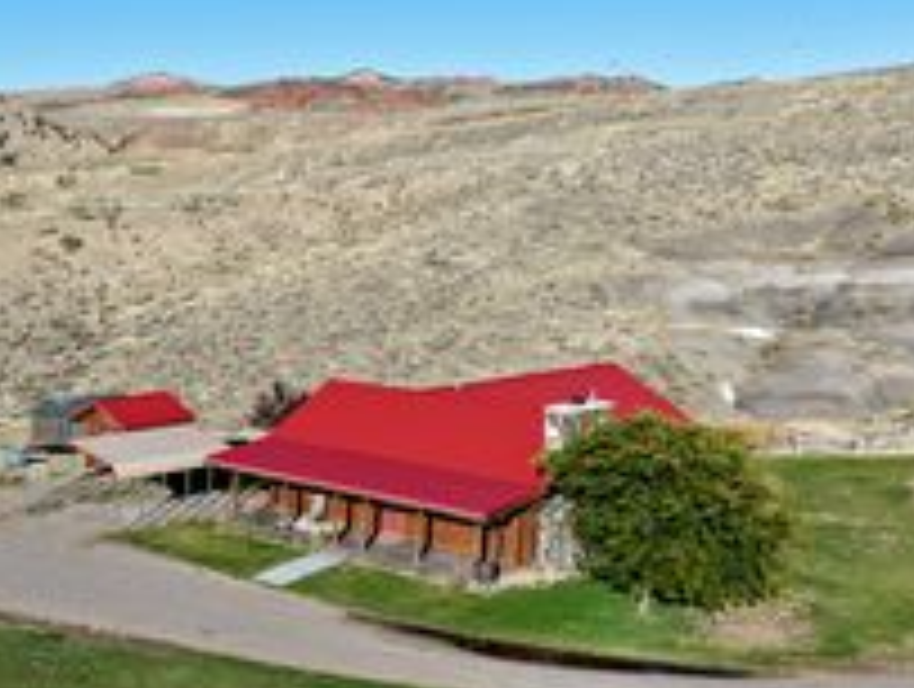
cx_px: 128
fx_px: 1508
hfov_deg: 32.4
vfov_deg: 24.9
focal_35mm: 57
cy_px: 623
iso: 160
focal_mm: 14.45
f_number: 2.8
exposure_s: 1/2000
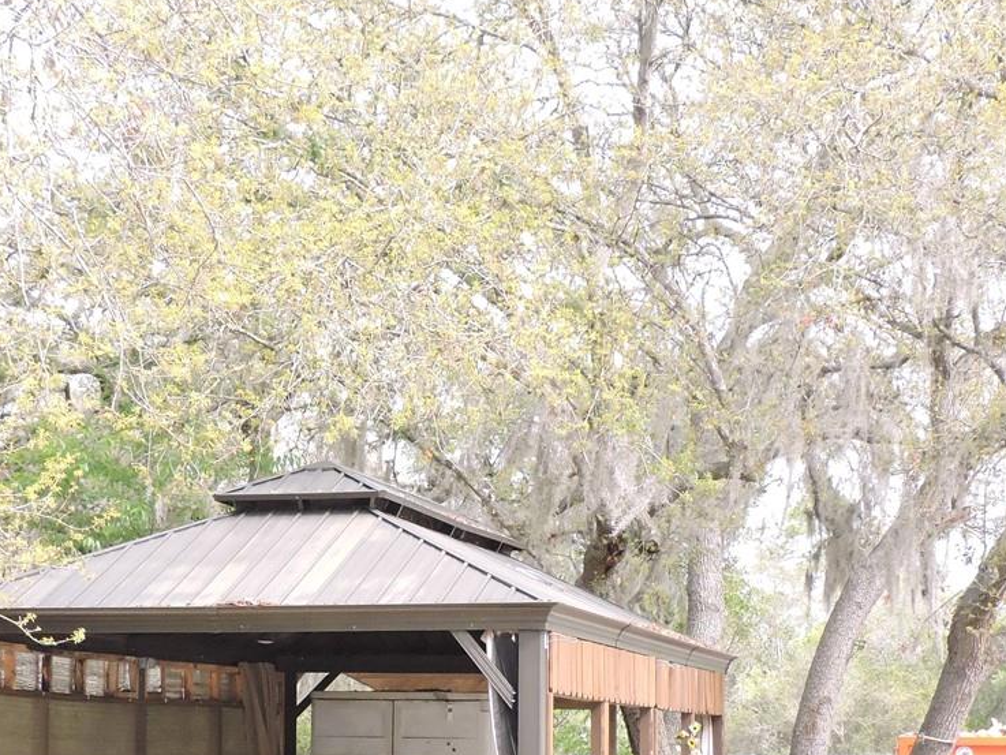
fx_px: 2209
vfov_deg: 19.1
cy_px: 670
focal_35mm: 76
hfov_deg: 25.5
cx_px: 345
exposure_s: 1/500
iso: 400
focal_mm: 6.2
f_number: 3.3
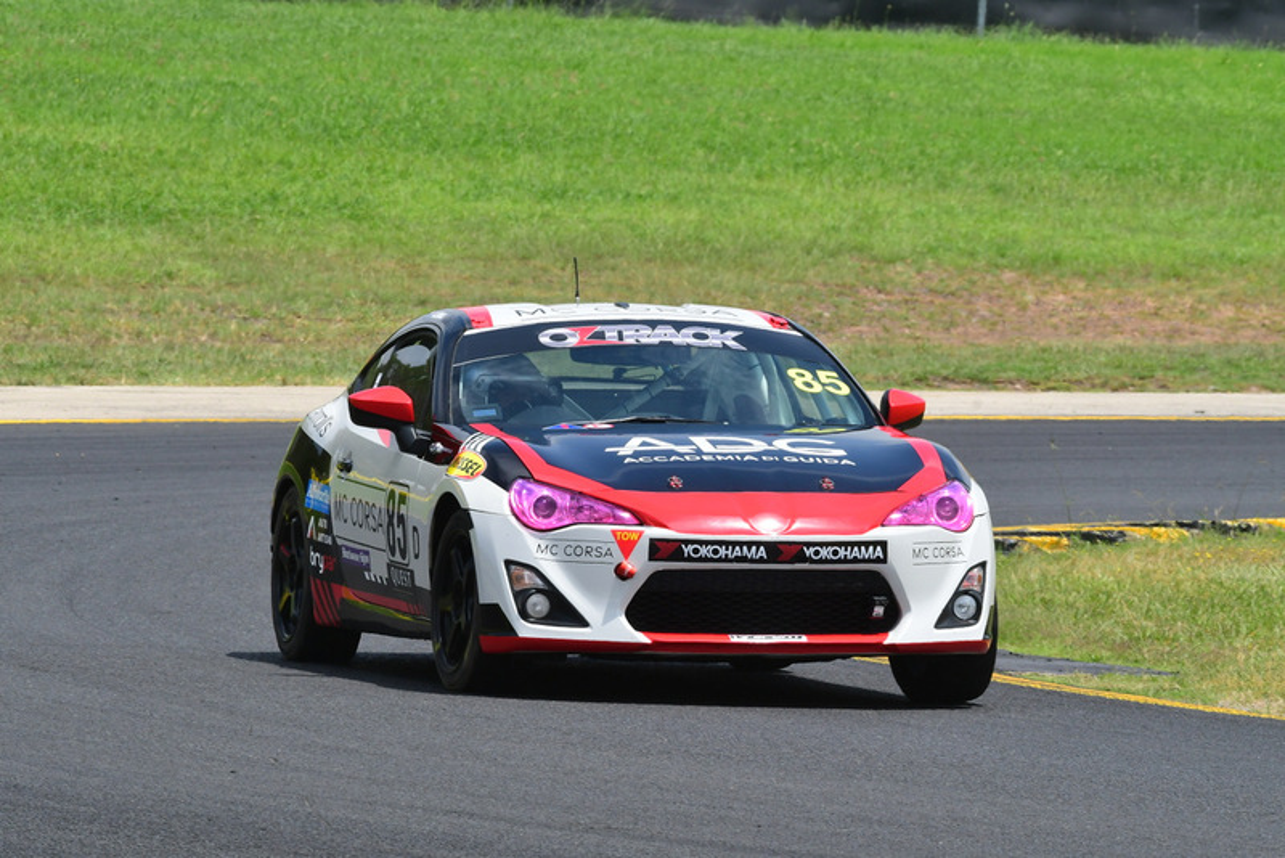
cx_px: 642
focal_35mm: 405
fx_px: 14461
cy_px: 429
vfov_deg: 3.4
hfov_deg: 5.1
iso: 640
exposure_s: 1/640
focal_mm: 270
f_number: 14
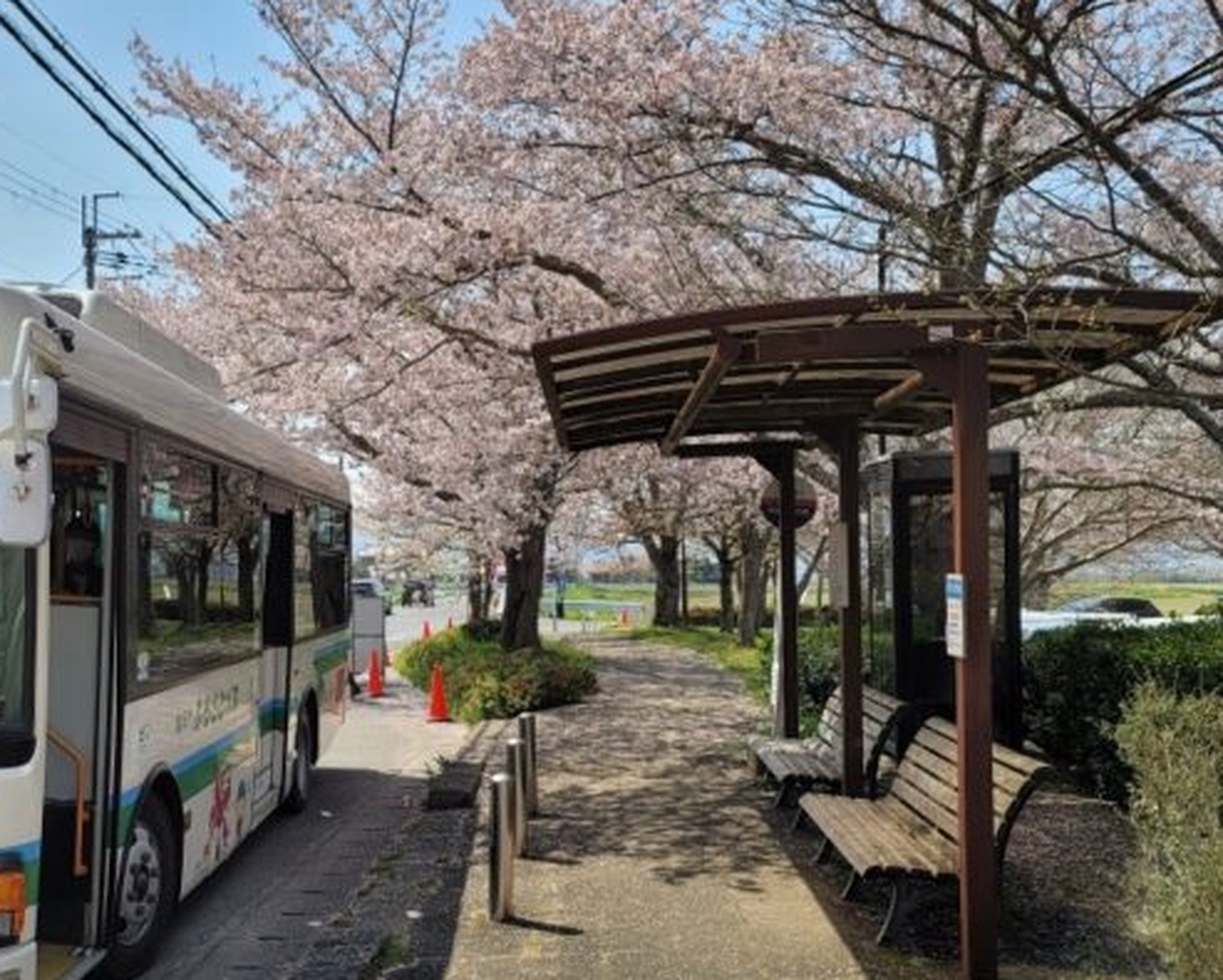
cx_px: 362
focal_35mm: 38
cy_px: 608
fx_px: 1376
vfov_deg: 39.0
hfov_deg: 46.8
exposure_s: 1/1016
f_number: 1.8
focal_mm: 7
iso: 20
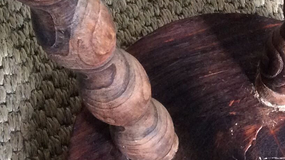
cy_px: 60
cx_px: 256
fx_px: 831
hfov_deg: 19.1
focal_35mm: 110
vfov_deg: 11.0
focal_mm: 3.3
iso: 160
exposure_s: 1/25
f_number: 2.4
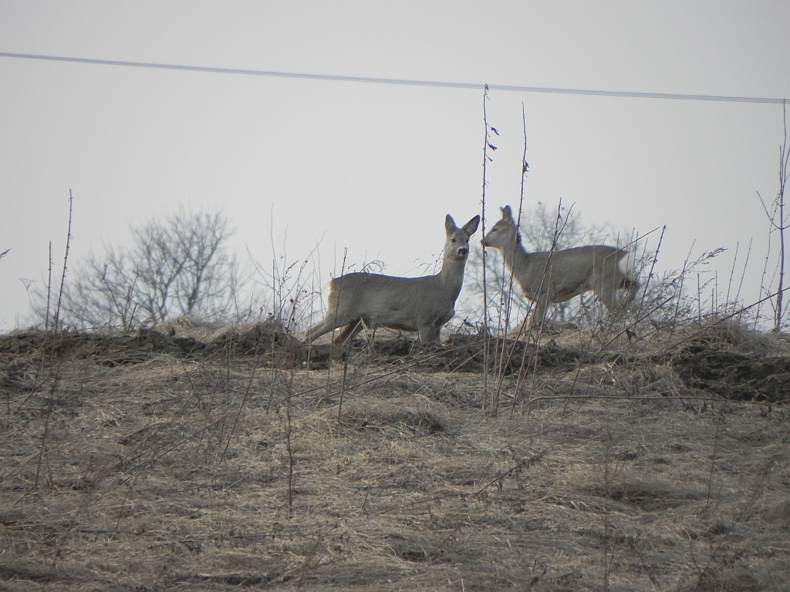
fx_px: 15473
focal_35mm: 678
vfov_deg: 2.2
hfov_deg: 2.9
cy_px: 296
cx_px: 395
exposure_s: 1/148
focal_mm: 120
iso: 160
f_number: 5
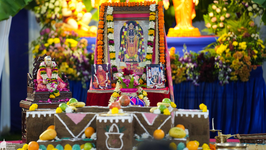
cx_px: 130
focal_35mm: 218
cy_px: 64
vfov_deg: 5.6
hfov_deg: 9.9
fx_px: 1538
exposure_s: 1/500
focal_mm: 200
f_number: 2.8
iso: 1250
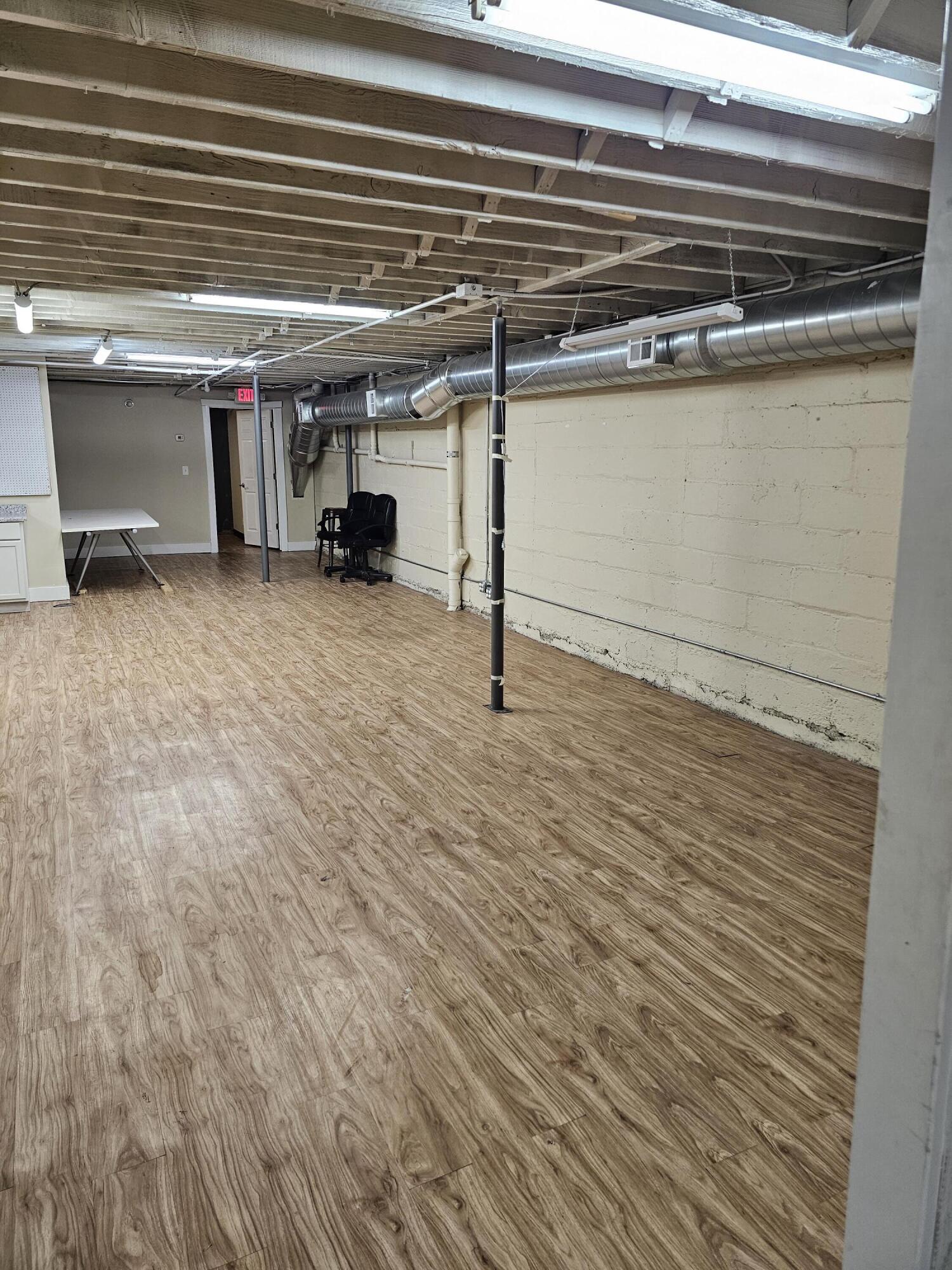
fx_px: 843
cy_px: 635
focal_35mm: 23
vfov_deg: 73.9
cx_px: 476
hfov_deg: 58.9
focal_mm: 6.3
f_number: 1.7
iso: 200
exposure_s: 1/120
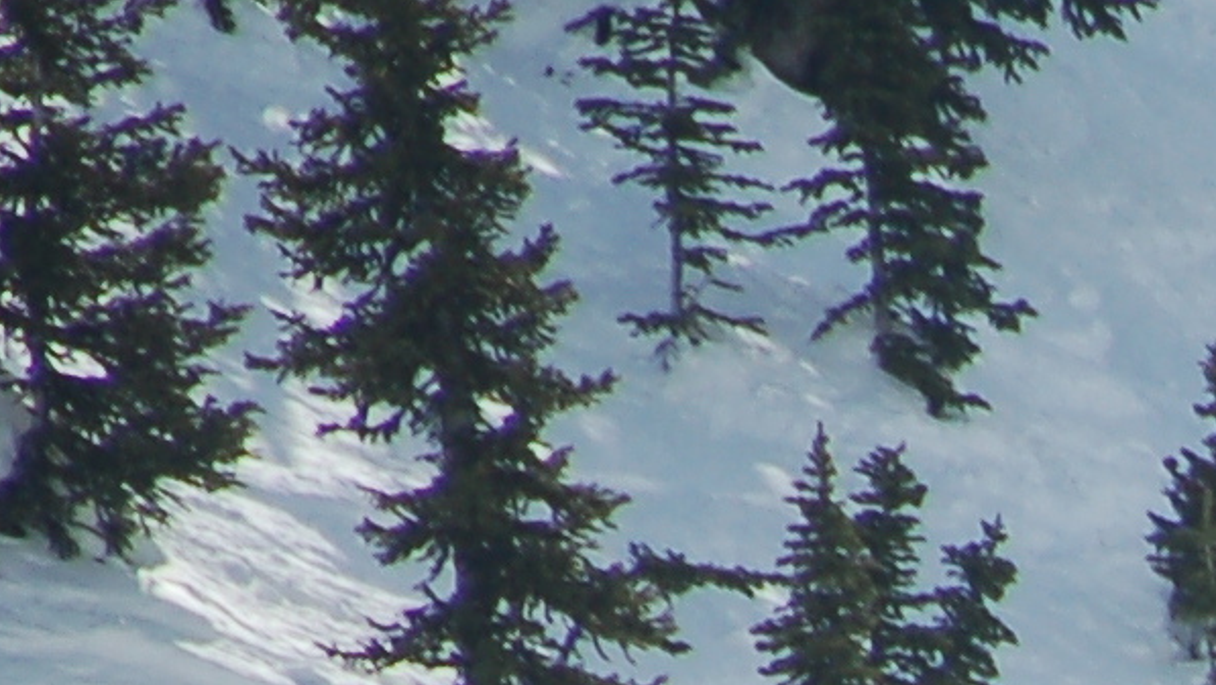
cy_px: 1980
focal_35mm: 1582
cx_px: 2699
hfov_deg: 1.4
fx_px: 51016
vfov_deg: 0.8
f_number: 5.6
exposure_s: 1/1250
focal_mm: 200
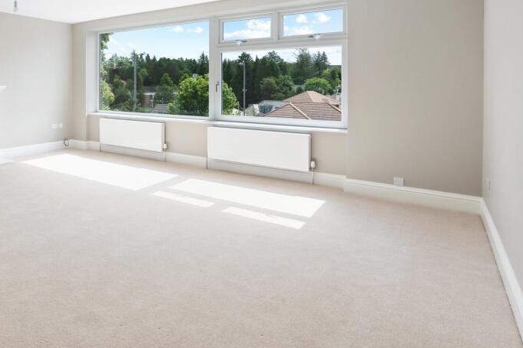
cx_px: 142
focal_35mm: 24
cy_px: 92
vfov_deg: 51.1
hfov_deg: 69.7
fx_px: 349
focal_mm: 16
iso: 640
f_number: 8
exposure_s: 1/200
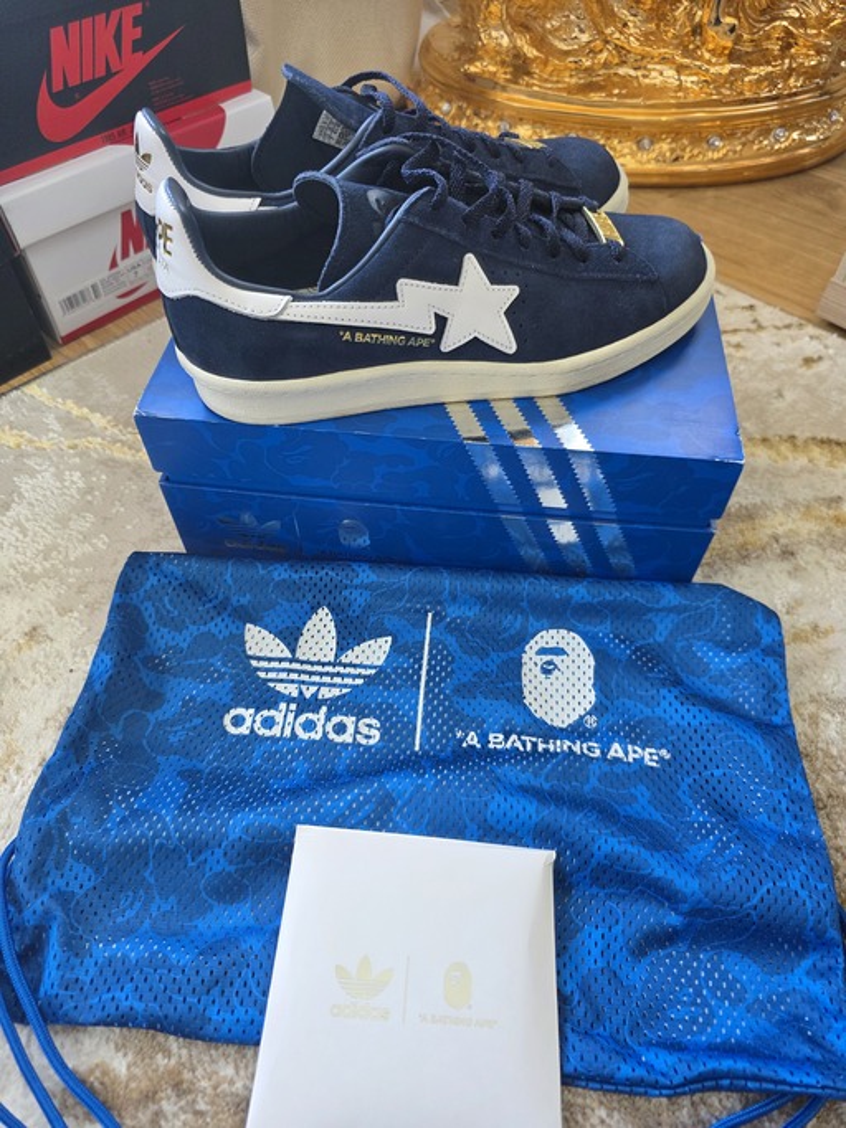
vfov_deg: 73.9
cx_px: 423
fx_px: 750
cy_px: 564
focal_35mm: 23
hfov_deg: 58.9
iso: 200
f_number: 1.7
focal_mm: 6.3
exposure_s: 1/180
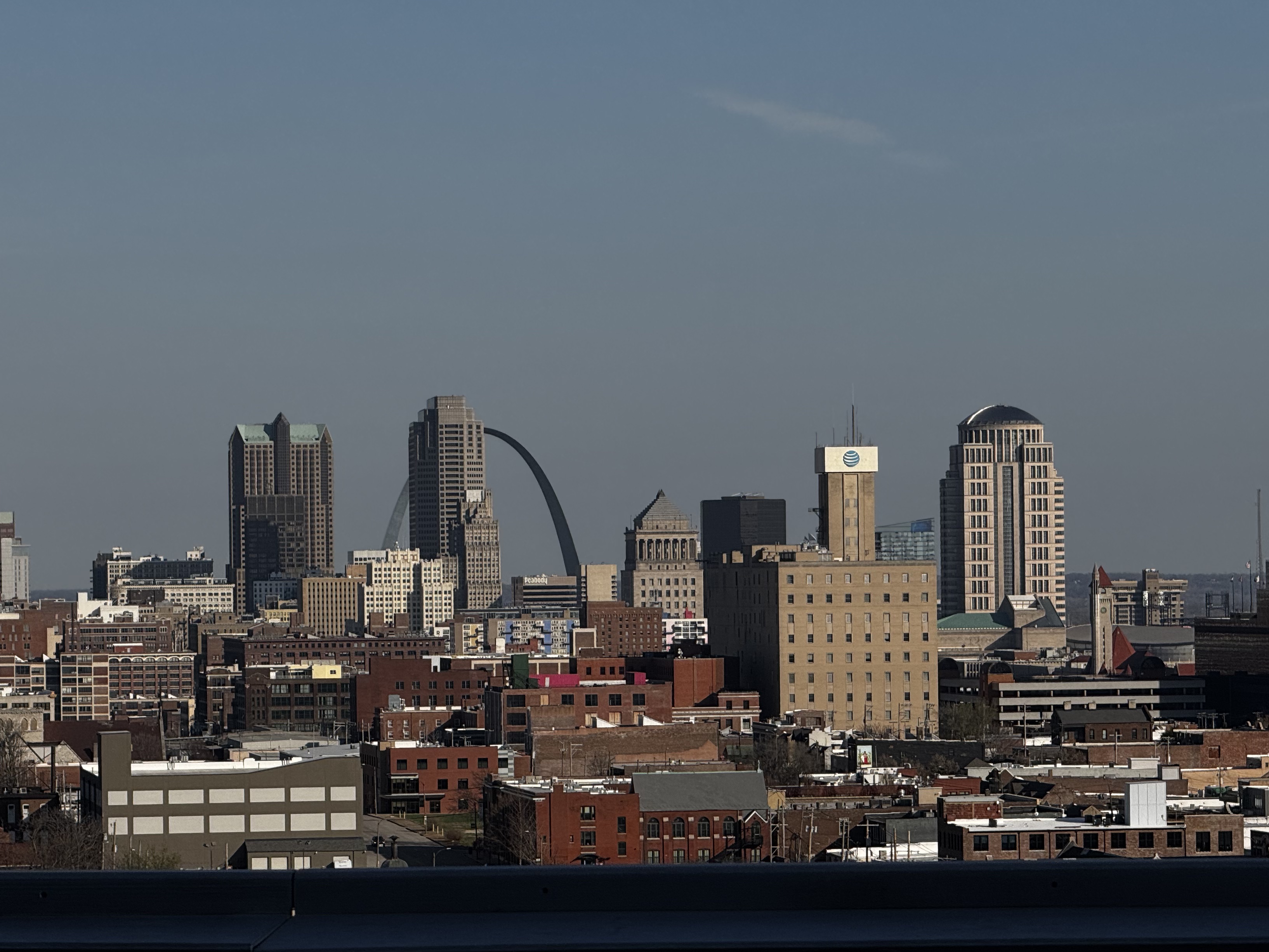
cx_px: 603
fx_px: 5426
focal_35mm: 148
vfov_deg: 10.0
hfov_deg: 13.3
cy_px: 568
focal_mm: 15.66
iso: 50
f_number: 2.8
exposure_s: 1/4367
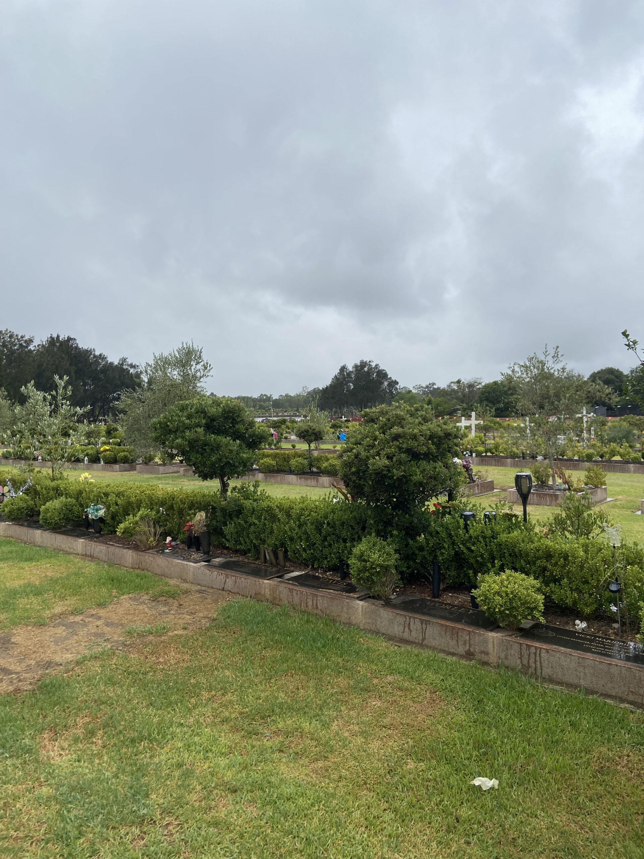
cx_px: 322
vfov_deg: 67.3
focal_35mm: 26
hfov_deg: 53.1
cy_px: 430
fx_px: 645
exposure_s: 1/3401
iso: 32
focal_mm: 4.25
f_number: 1.8
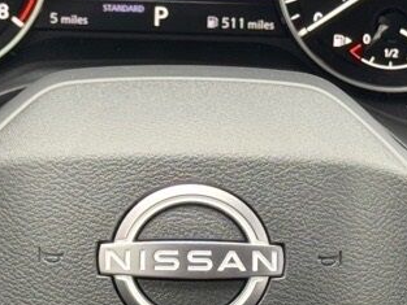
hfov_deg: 12.6
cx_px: 176
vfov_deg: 9.5
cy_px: 197
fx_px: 1847
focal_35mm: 157
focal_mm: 6.76
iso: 125
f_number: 1.78
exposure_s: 1/60
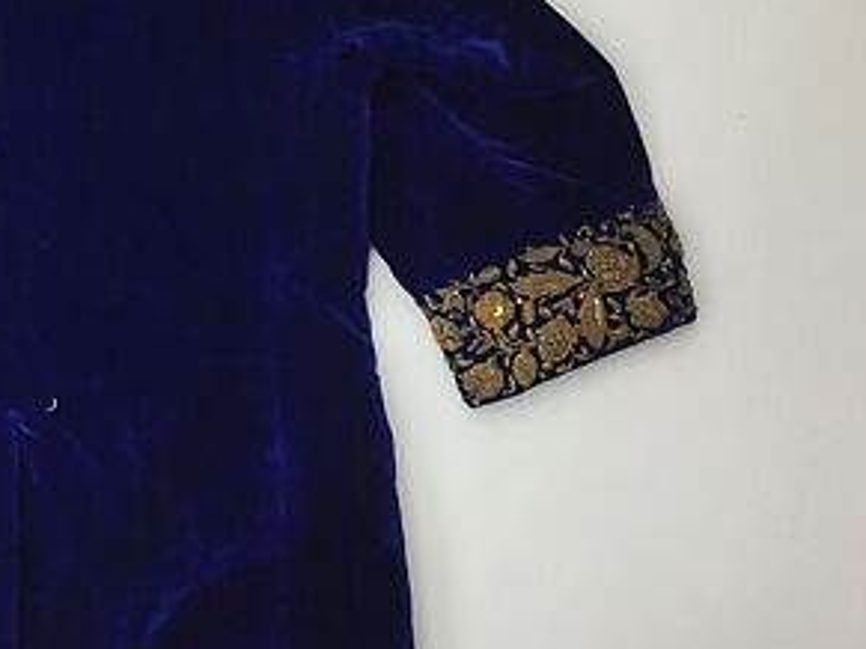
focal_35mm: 64
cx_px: -3
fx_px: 1600
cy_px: 232
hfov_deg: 28.4
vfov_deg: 22.8
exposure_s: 1/30
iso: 32
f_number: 2.4
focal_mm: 3.3
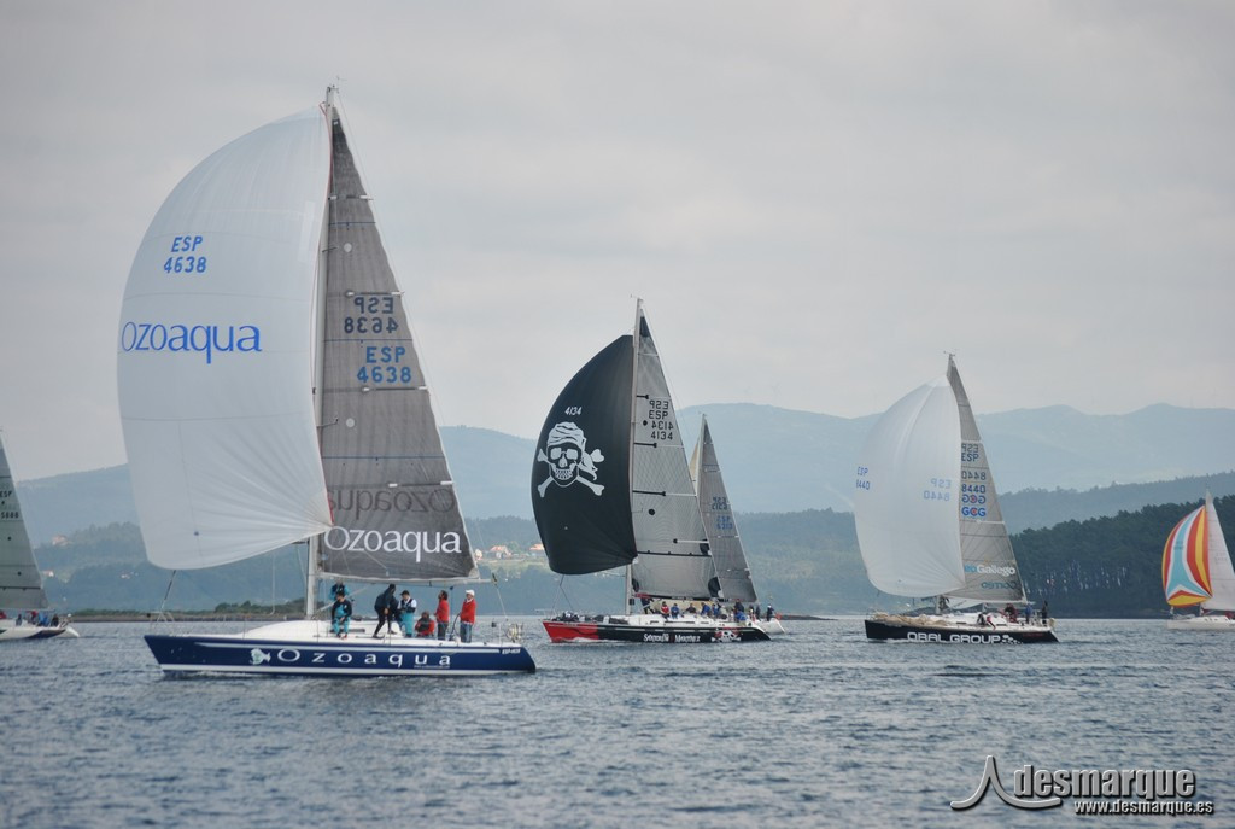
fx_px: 4743
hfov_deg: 14.8
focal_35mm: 138
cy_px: 414
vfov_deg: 10.0
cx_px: 618
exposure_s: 1/500
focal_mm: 92
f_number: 5.6
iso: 100
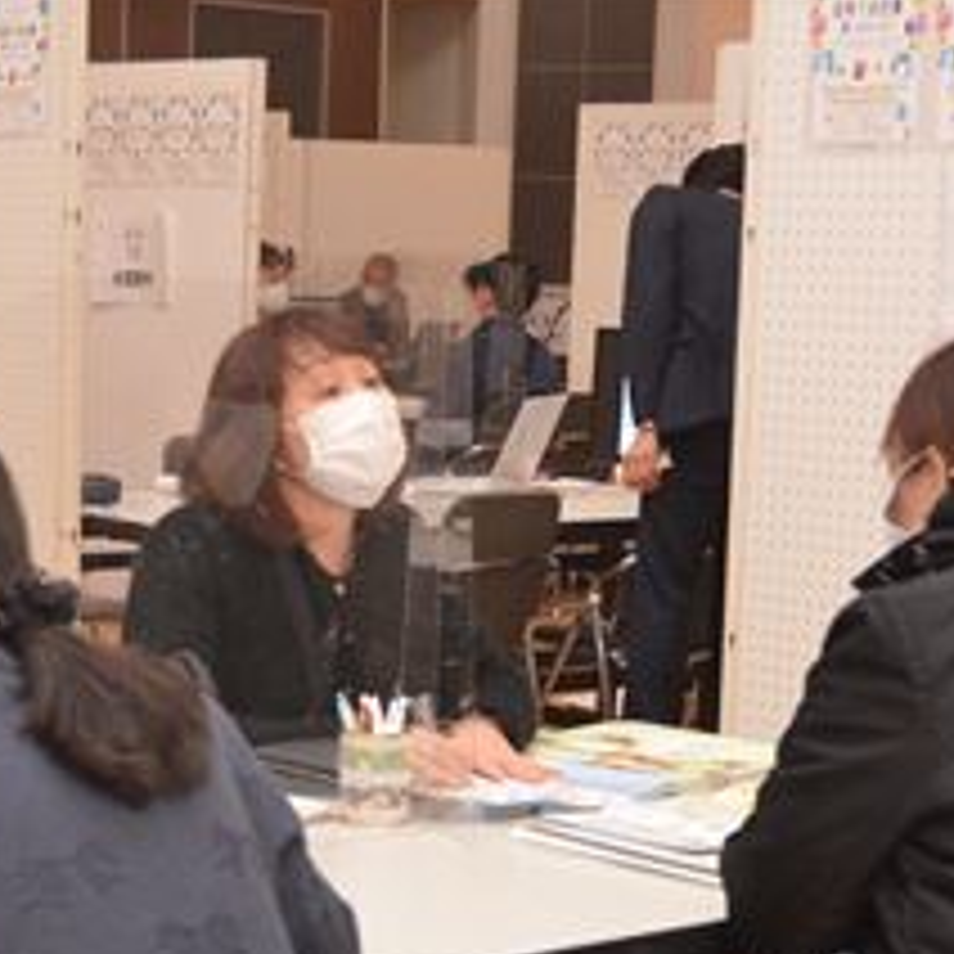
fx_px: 2993
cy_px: 722
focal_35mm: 96
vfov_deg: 18.0
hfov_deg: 18.1
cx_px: 338
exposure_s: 1/320
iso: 3200
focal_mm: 32
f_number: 4.5
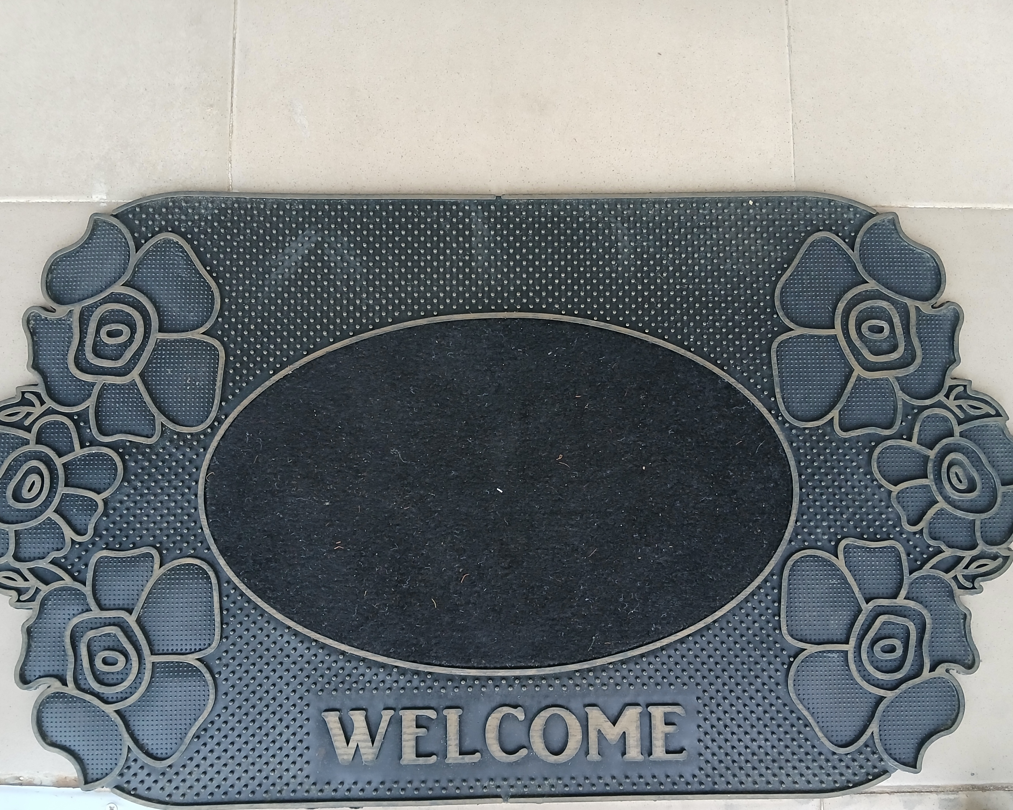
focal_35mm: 29
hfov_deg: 60.4
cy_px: 419
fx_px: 869
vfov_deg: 50.0
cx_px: 509
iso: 320
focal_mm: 3.98
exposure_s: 1/50
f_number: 1.8
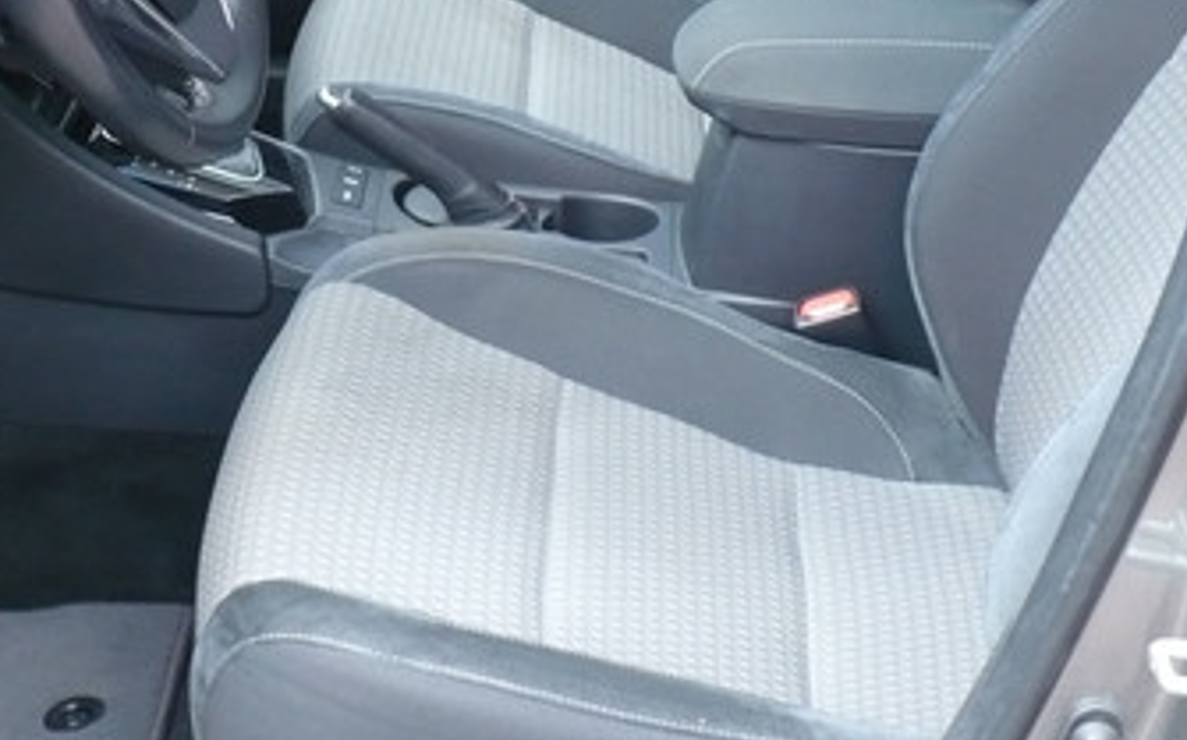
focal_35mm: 75
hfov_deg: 27.0
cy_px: 230
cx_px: 259
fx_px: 2425
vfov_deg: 17.3
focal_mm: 6.1
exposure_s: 1/125
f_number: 2.8
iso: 250
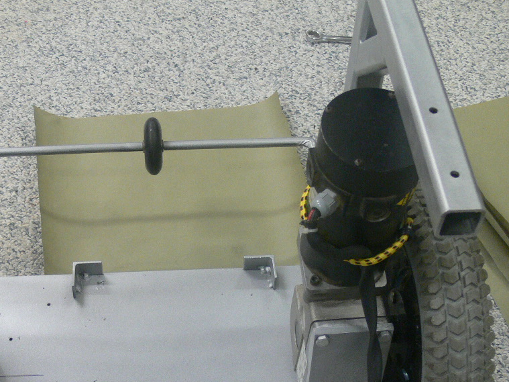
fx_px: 867
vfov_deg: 24.6
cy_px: 266
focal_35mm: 59
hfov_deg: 32.4
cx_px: 161
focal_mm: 7.4
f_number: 2.8
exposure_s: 1/20
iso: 200
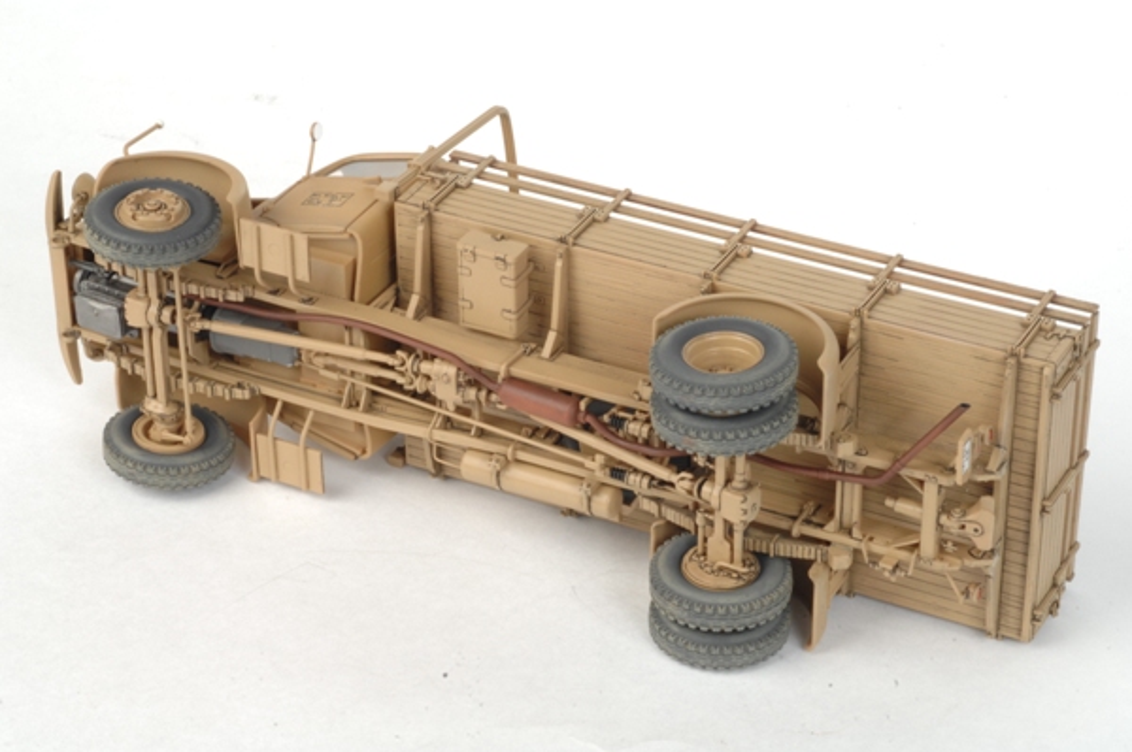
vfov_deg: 15.2
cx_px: 566
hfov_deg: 22.6
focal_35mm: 90
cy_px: 376
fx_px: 2828
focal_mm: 60
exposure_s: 1/160
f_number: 36
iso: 400
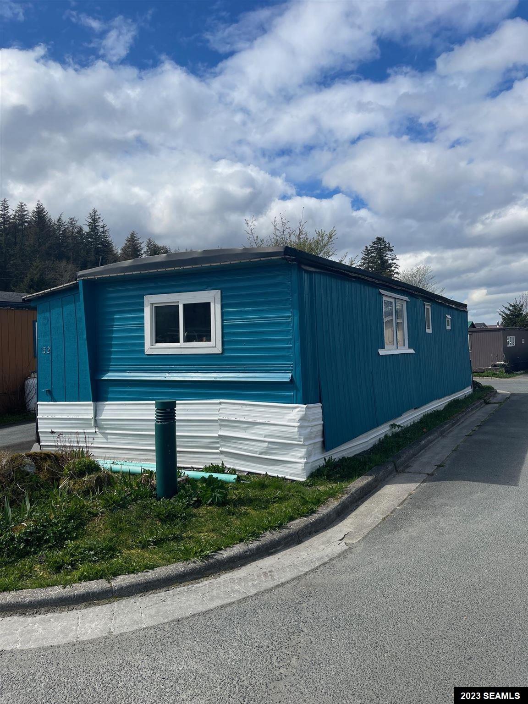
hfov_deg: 53.1
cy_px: 352
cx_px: 264
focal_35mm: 26
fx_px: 529
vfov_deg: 67.3
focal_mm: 5.1
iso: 32
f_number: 1.6
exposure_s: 1/6250
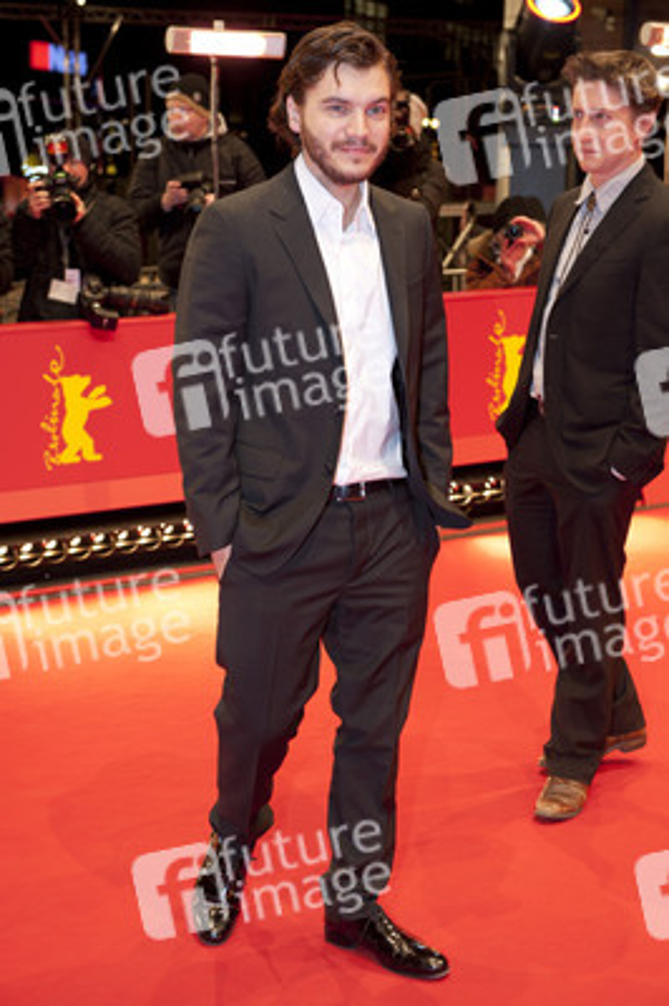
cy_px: 503
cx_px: 334
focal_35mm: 58
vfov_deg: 34.5
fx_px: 1619
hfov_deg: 23.3
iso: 1000
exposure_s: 1/160
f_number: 4.5
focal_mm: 58
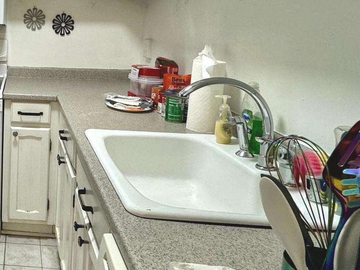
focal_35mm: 37
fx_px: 385
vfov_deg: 37.4
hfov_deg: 42.3
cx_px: -12
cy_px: 58
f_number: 2.2
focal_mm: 2.22
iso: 200
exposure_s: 1/120
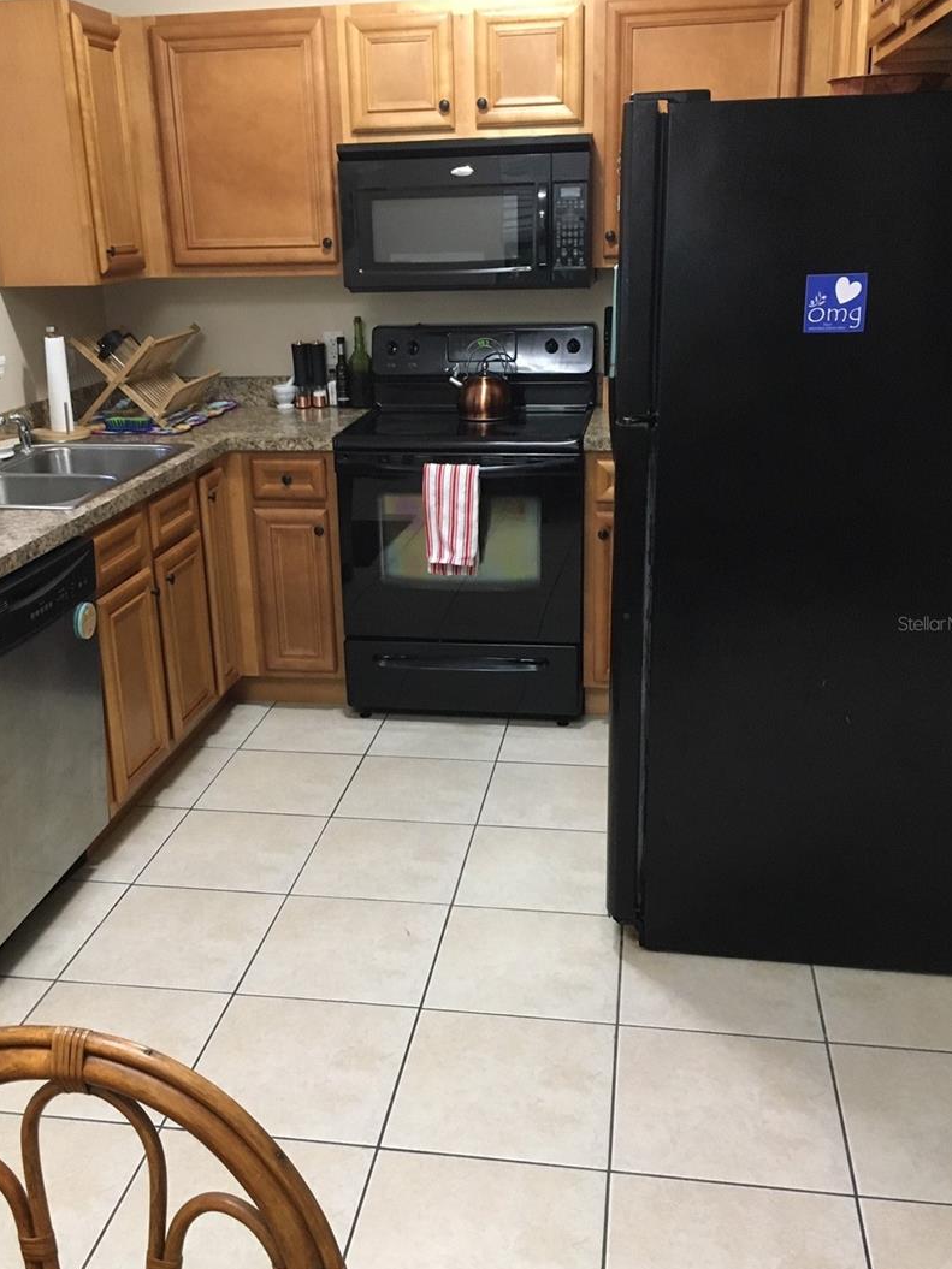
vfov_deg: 55.4
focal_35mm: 33
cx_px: 442
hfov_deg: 42.9
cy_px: 623
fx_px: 1210
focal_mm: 4.15
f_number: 2.2
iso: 200
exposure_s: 1/17
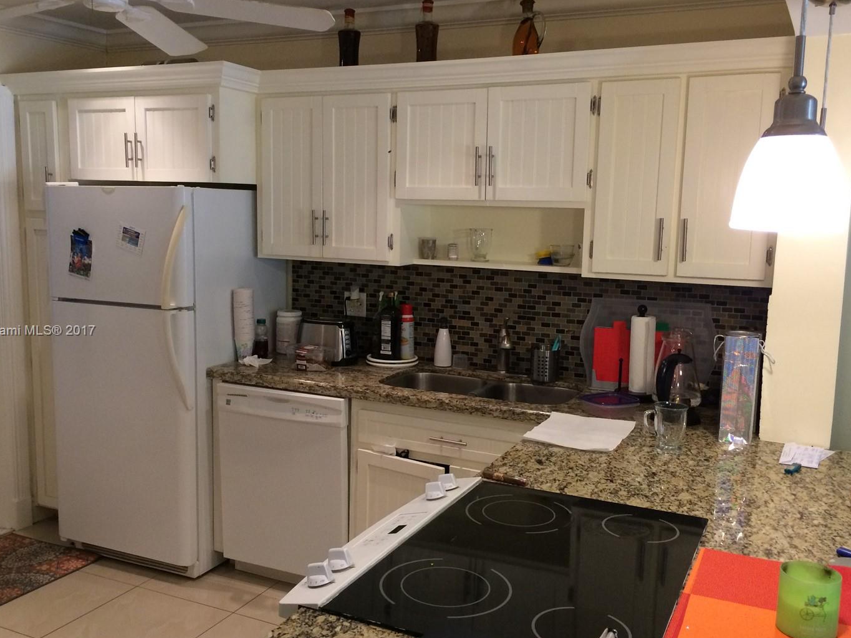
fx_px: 836
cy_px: 331
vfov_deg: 41.8
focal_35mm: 34
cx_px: 395
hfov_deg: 53.9
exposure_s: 1/30
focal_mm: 4.15
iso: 160
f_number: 2.2
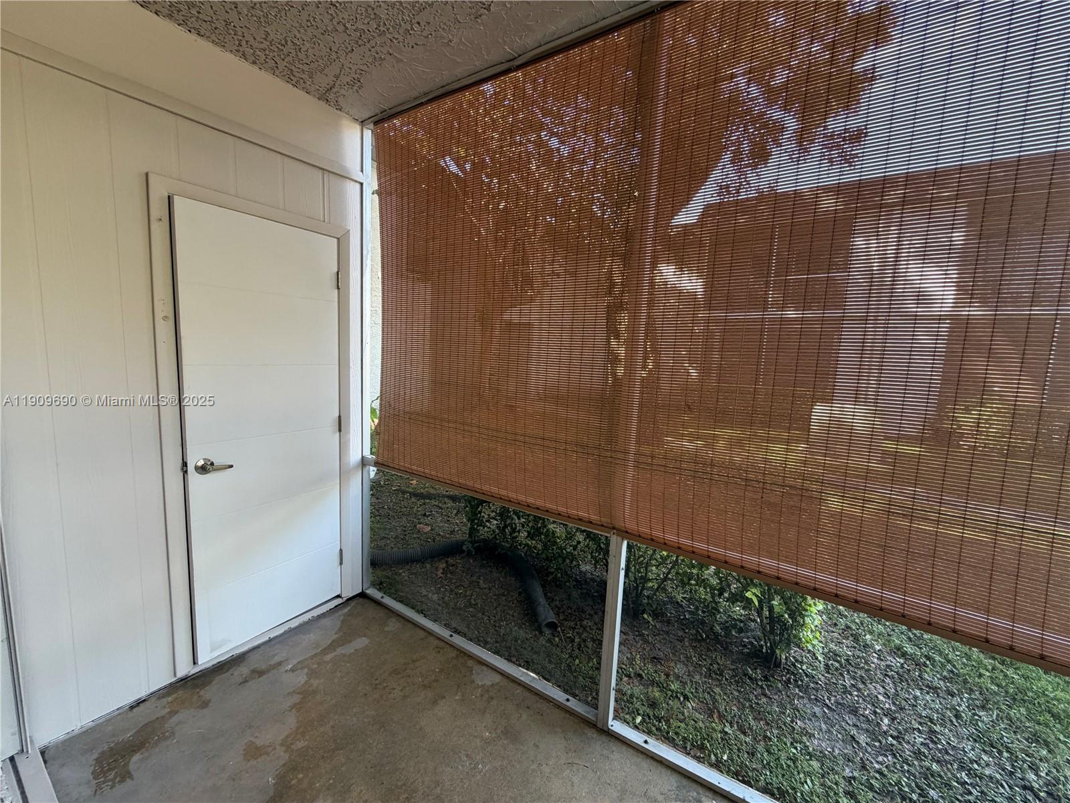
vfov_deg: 85.7
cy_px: 402
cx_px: 535
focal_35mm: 14
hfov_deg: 102.1
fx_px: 433
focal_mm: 2.22
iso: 200
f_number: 2.2
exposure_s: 1/121
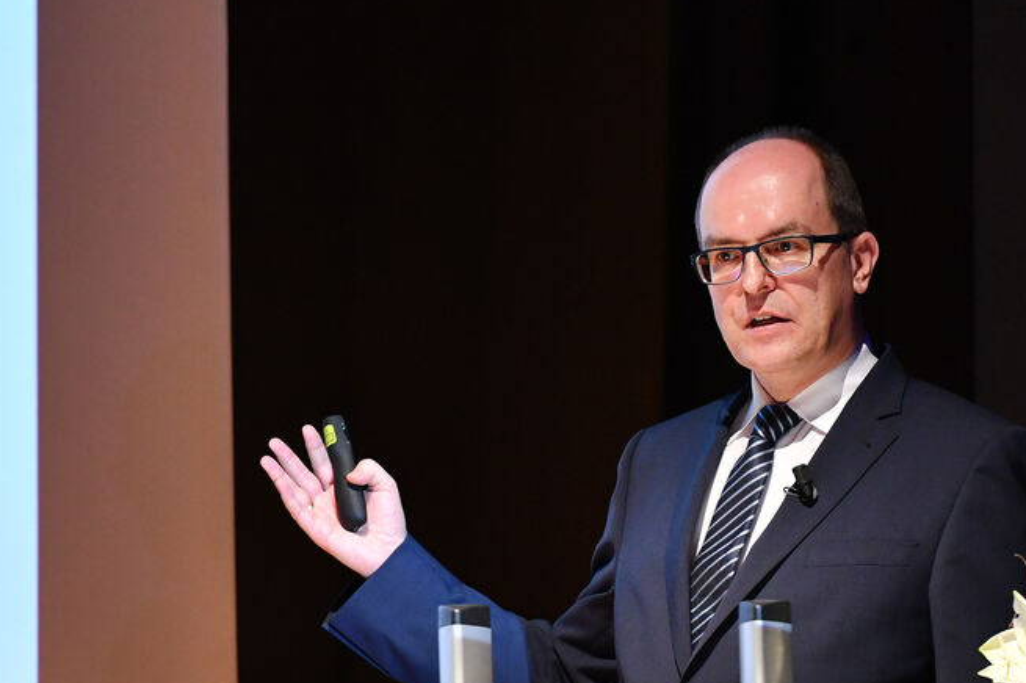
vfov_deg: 2.5
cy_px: 606
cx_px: 628
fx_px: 15666
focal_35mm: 550
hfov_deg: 3.8
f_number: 2.8
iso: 2000
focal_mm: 200
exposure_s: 1/125
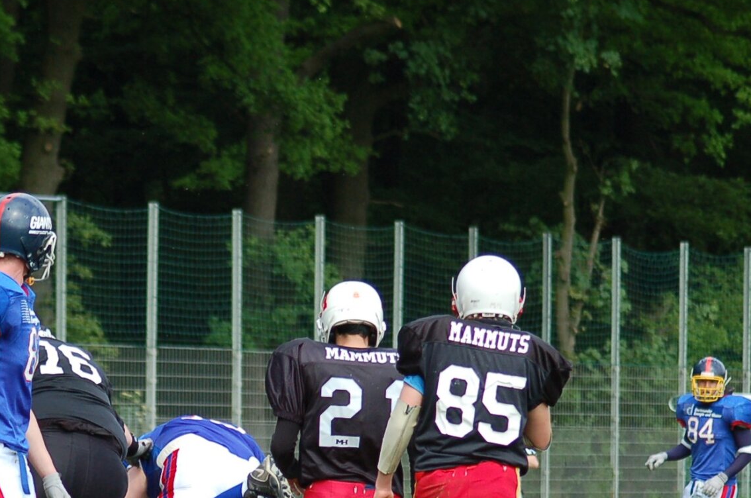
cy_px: 430
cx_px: 197
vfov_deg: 4.3
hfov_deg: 6.4
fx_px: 6664
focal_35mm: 320
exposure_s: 1/1000
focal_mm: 110
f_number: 4.2
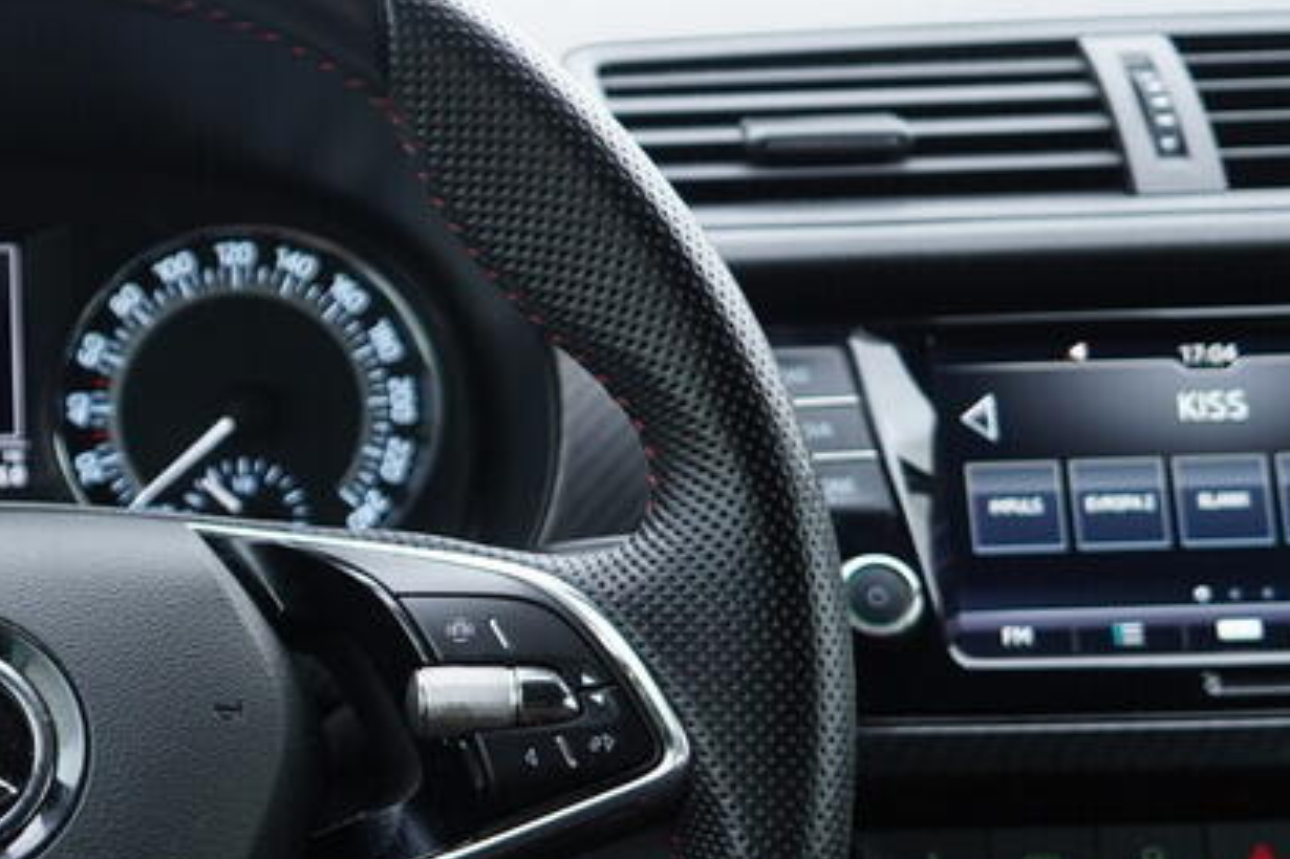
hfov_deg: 21.4
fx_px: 3224
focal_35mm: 90
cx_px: -160
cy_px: 694
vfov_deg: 15.1
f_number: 2.8
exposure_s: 1/40
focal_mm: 24
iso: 250
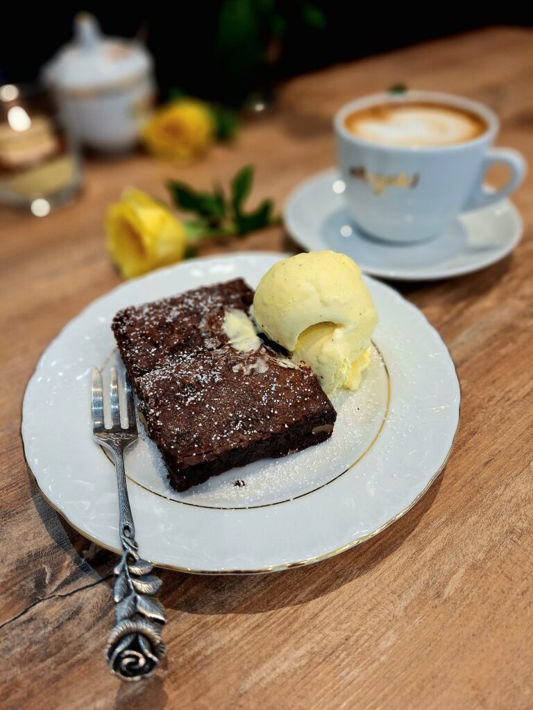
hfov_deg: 58.9
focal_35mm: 23
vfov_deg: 73.9
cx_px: 266
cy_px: 355
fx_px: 472
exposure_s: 1/50
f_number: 1.8
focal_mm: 5.54
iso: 100
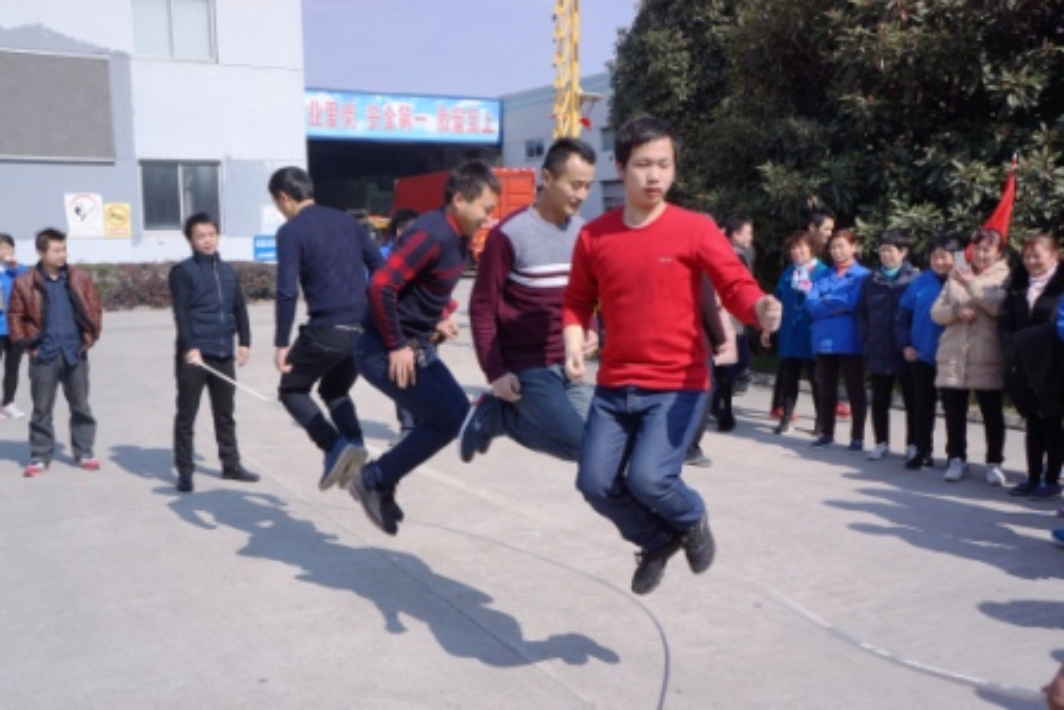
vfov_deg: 36.0
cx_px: 532
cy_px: 355
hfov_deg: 51.9
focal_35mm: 37
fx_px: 1094
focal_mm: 25
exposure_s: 1/320
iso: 100
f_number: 8
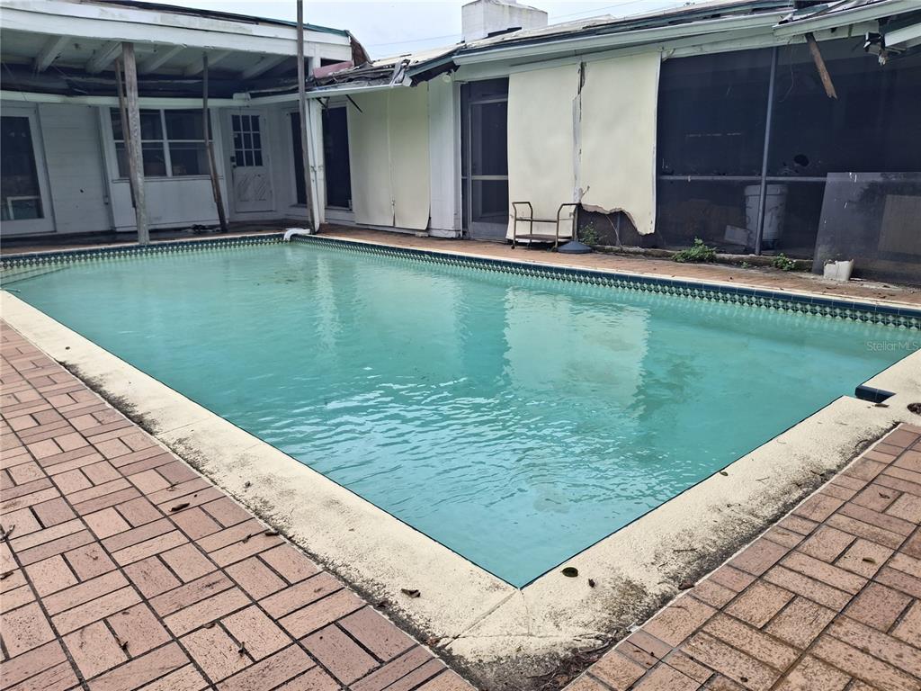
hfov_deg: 69.4
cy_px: 346
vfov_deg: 54.9
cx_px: 460
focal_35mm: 25
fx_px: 665
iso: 32
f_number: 1.8
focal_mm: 4.69
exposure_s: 1/1015
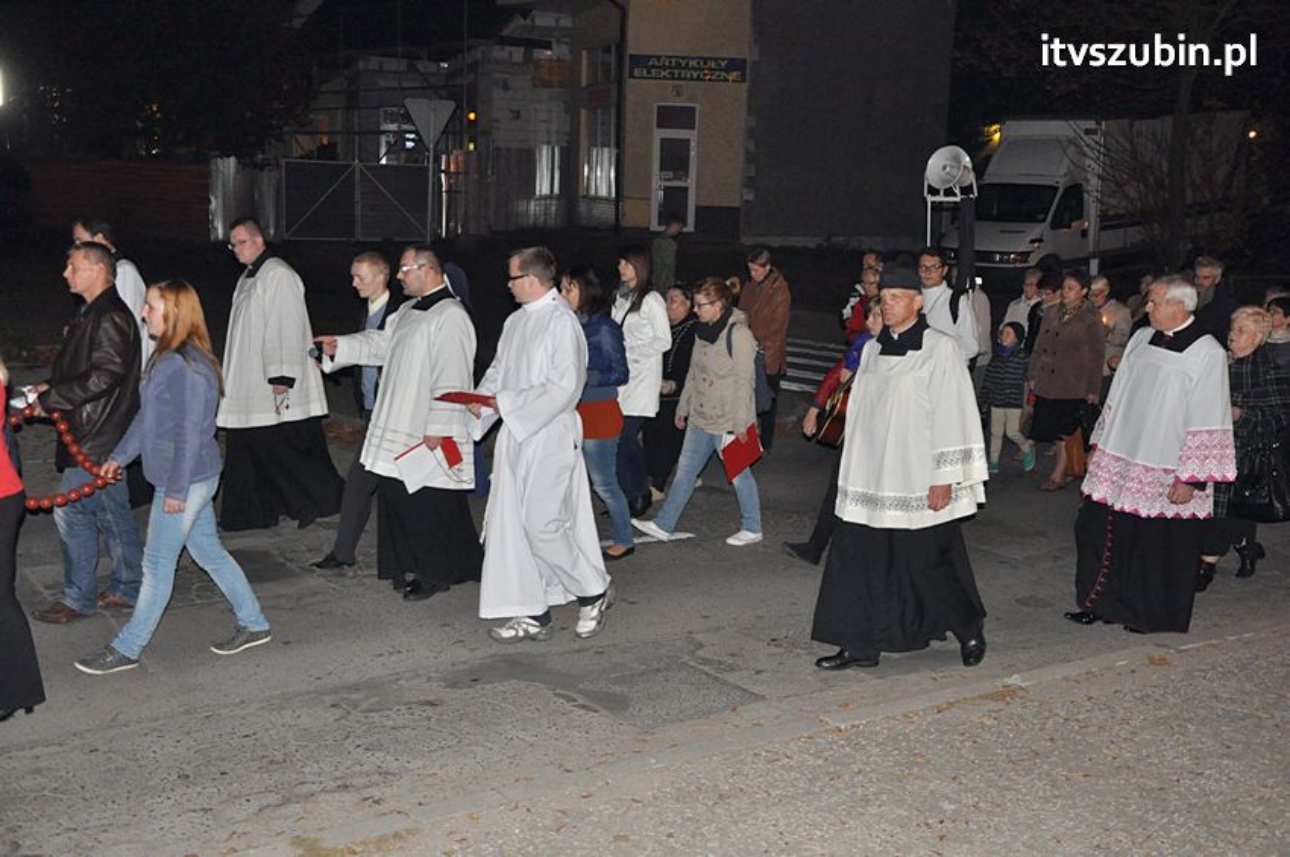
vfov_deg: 34.1
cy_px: 428
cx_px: 645
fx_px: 1396
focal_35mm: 39
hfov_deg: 49.6
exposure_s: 1/60
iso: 2000
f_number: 5
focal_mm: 26
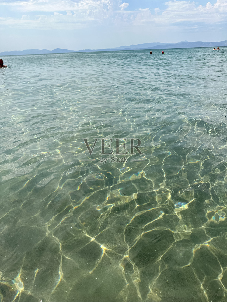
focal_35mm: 24
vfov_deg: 71.6
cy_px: 151
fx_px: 210
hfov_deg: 56.8
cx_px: 114
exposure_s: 1/5800
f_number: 1.8
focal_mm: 6.86
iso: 80
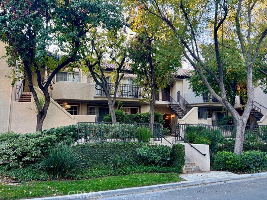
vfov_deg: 51.3
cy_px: 97
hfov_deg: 65.3
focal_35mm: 27
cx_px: 137
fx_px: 208
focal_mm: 5.7
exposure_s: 1/121
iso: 100
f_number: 1.5
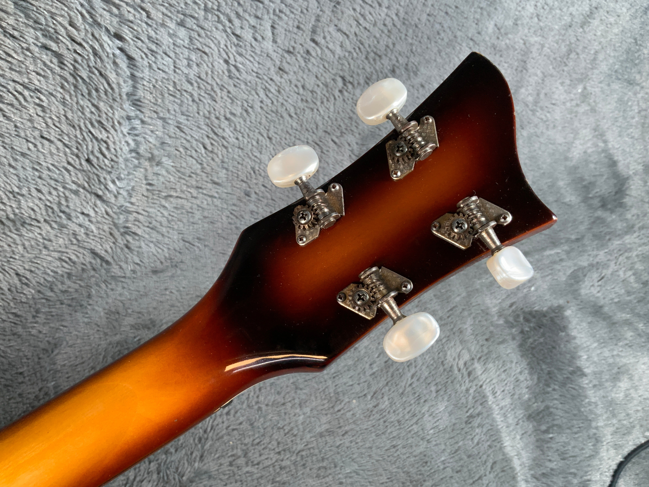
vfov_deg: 48.2
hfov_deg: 61.7
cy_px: 244
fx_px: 544
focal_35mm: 29
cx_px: 324
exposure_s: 1/50
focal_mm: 3
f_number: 1.8
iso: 100
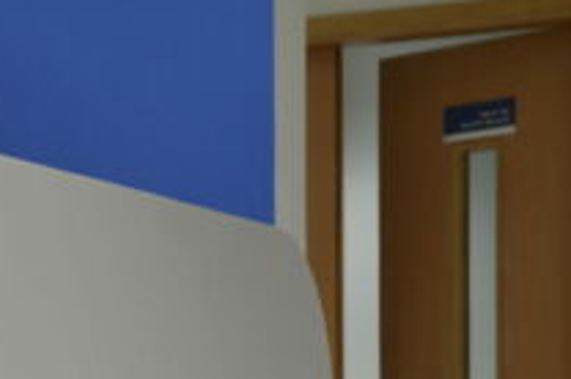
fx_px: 2518
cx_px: -71
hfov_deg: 12.7
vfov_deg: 8.4
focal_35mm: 159
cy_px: 540
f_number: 4.2
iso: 320
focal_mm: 34
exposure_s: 1/80
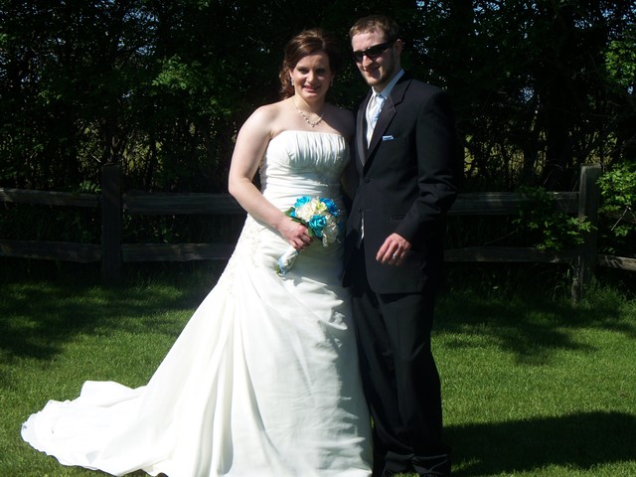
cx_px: 318
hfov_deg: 24.4
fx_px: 1470
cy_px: 238
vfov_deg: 18.4
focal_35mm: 80
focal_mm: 16.86
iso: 64
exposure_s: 1/320
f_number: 5.6
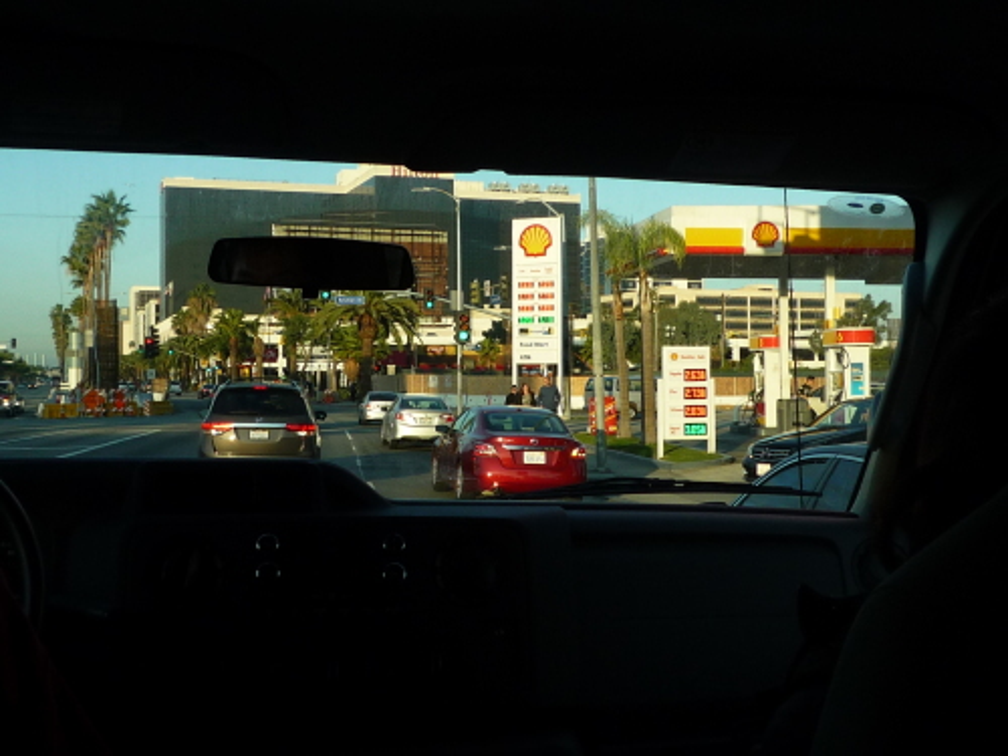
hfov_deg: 40.4
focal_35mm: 47
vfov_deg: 30.9
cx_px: 504
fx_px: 1369
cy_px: 378
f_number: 2.9
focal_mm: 4.7
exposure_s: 1/500
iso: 100
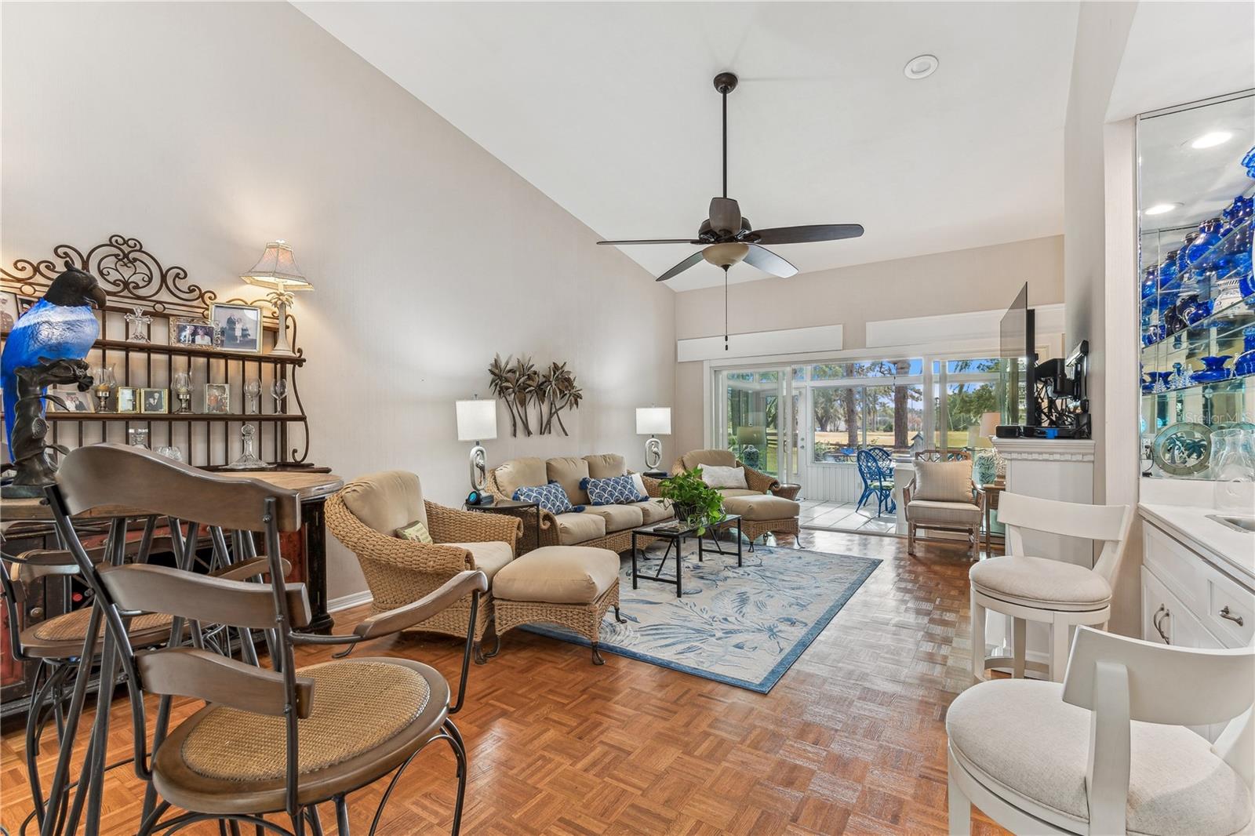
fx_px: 523
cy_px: 418
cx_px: 628
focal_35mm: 15
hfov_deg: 100.4
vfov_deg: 77.3
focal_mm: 10
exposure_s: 1/10
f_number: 8
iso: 200
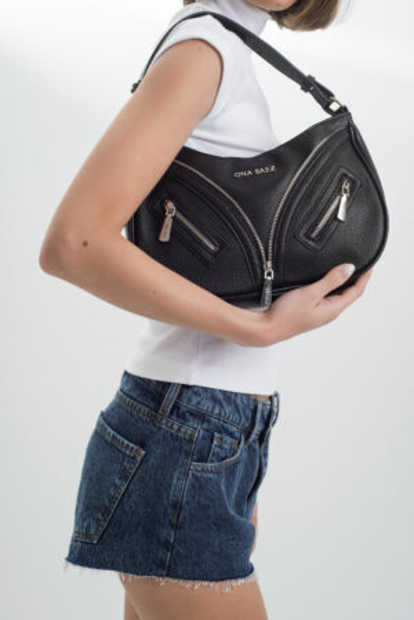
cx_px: 207
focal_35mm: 50
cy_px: 310
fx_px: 861
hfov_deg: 27.0
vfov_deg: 39.6
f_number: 10
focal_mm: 50
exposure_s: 1/125
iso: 100
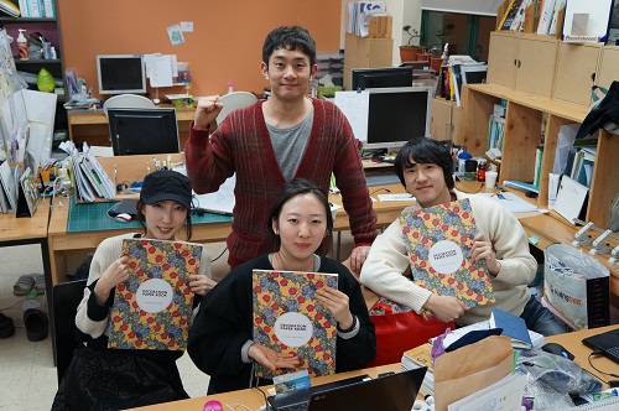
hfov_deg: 51.3
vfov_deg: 35.4
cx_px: 310
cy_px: 206
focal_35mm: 38
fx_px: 644
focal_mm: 25
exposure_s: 1/160
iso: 1250
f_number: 4
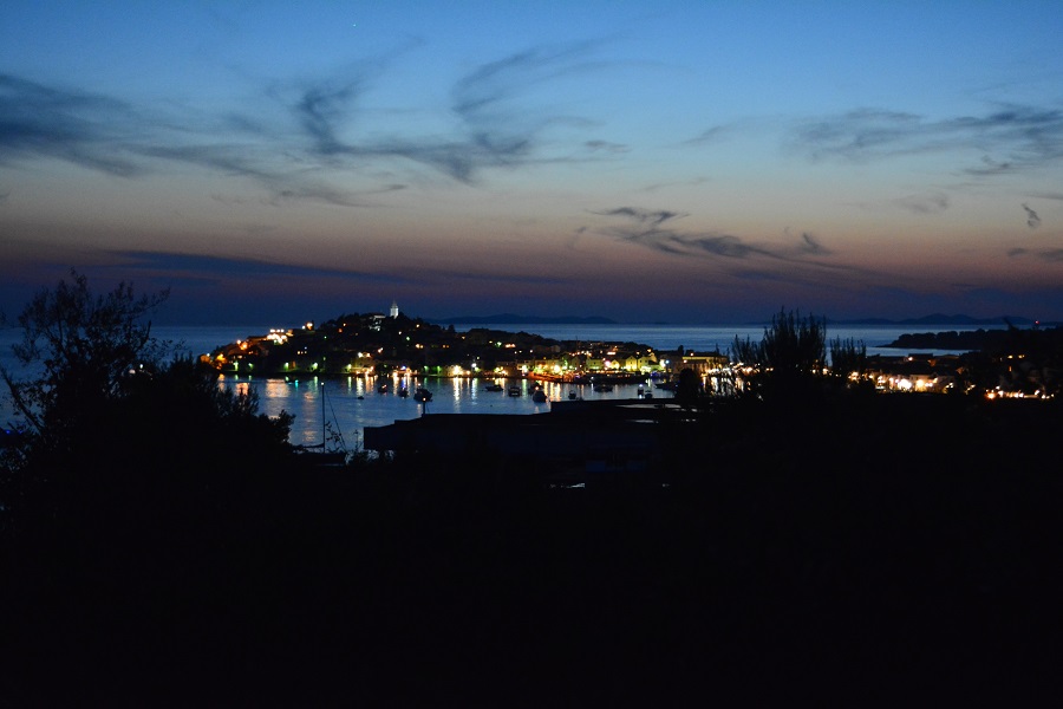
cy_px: 354
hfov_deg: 35.1
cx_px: 532
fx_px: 1683
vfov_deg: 23.8
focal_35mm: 57
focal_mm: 38
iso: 3200
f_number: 4.8
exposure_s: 1/6
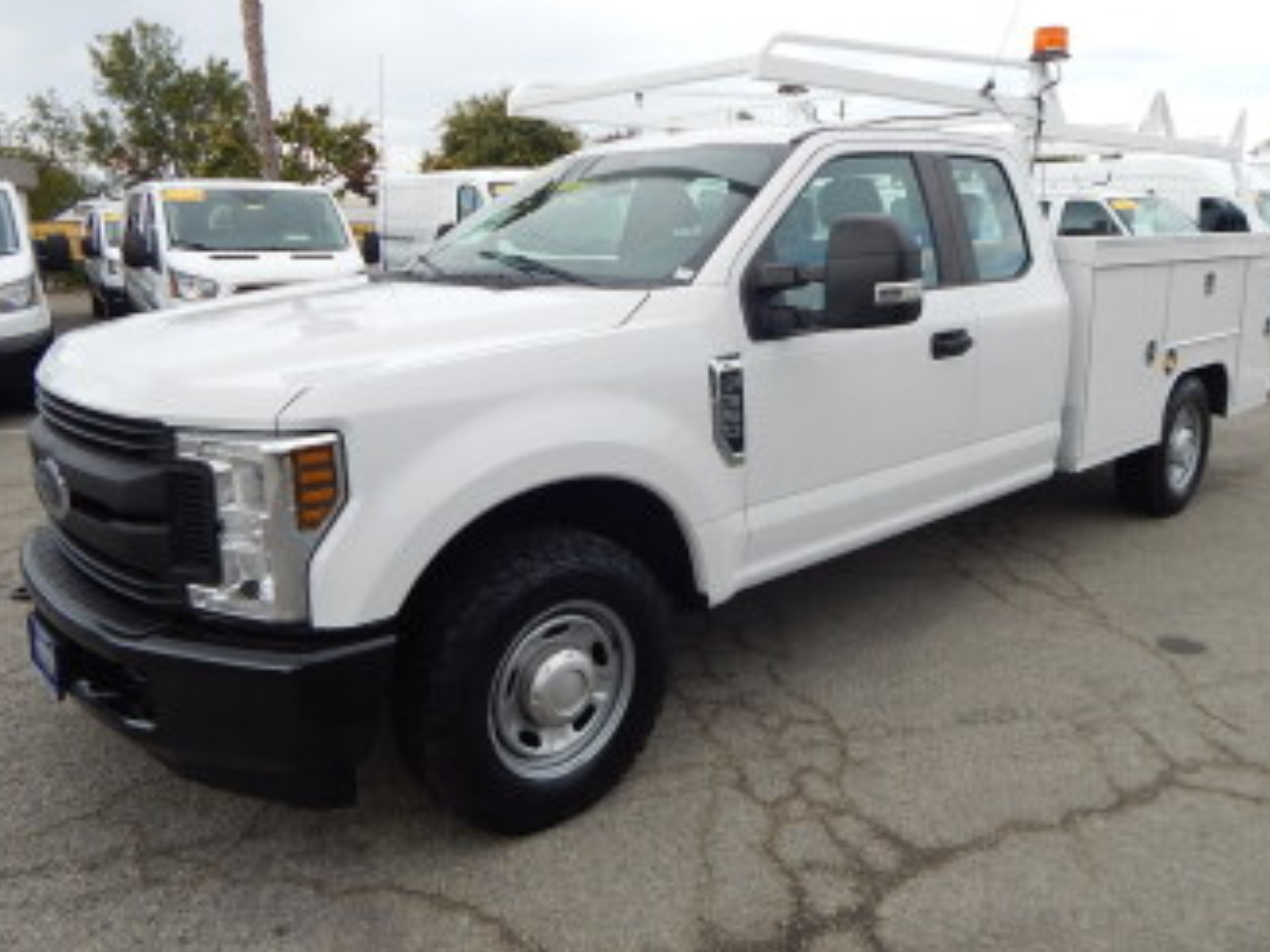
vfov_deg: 53.0
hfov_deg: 67.3
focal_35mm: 26
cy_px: 431
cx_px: 650
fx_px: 954
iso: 125
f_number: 3
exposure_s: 1/800
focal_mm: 4
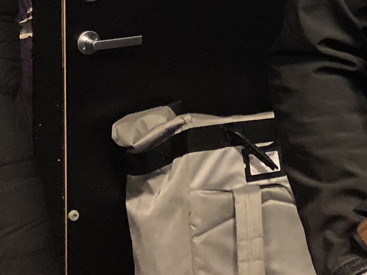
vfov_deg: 12.8
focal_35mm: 111
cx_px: 545
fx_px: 1177
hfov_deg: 16.3
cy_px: -103
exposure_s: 1/17
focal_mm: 3.99
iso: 80
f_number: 1.8
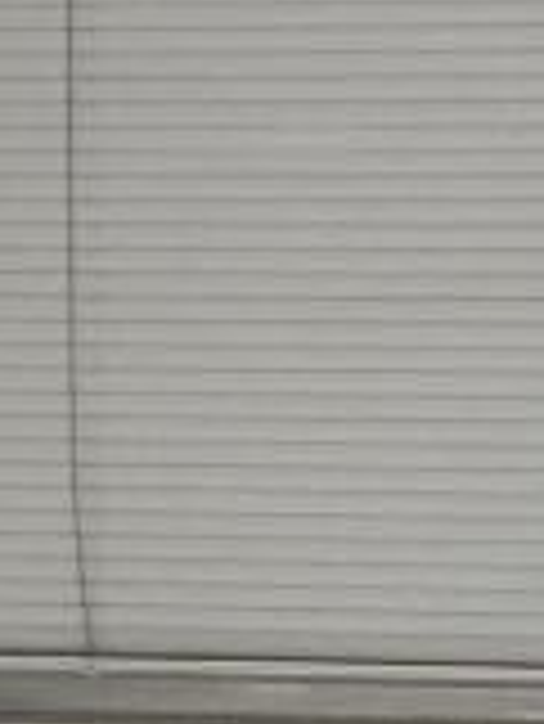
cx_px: -337
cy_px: 535
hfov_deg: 5.9
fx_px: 5190
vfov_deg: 8.0
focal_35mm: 248
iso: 160
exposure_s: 1/60
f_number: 2
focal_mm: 6
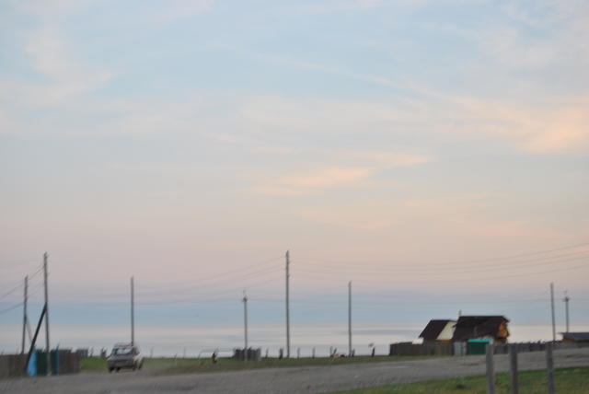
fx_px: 1351
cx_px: 294
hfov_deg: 24.6
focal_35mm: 82
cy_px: 197
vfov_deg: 16.6
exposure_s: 1/80
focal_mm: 55
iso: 200
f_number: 5.6
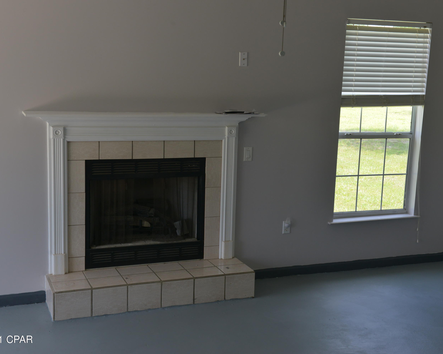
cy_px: 177
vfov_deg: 29.7
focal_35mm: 51
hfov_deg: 36.6
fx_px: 669
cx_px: 240
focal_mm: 45
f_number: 8
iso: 800
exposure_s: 1/250
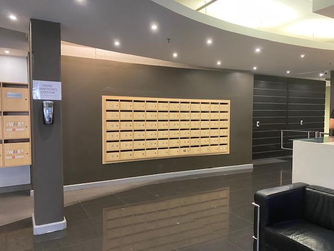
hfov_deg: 67.3
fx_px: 251
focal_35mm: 26
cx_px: 167
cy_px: 126
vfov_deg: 53.1
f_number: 1.8
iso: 400
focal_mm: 4.25
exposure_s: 1/33
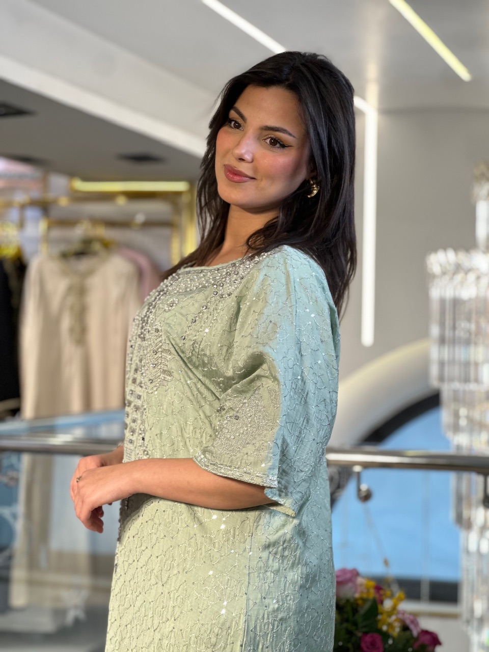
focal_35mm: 77
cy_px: 326
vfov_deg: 25.3
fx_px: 1450
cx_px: 244
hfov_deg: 19.1
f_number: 2.8
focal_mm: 9
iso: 50
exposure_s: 1/100
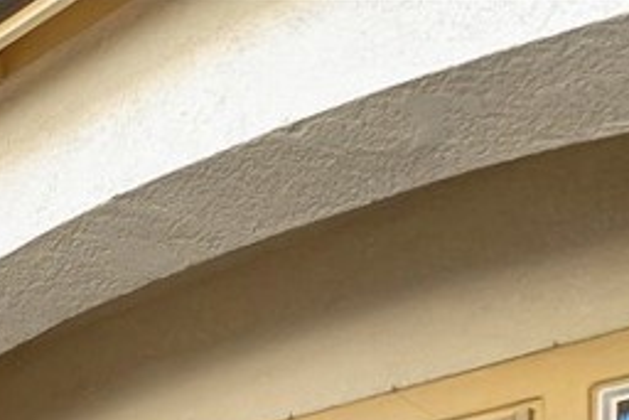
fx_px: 1049
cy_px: 834
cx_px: -275
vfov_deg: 17.0
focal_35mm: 60
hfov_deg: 26.1
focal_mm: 10
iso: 125
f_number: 2.8
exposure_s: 1/320
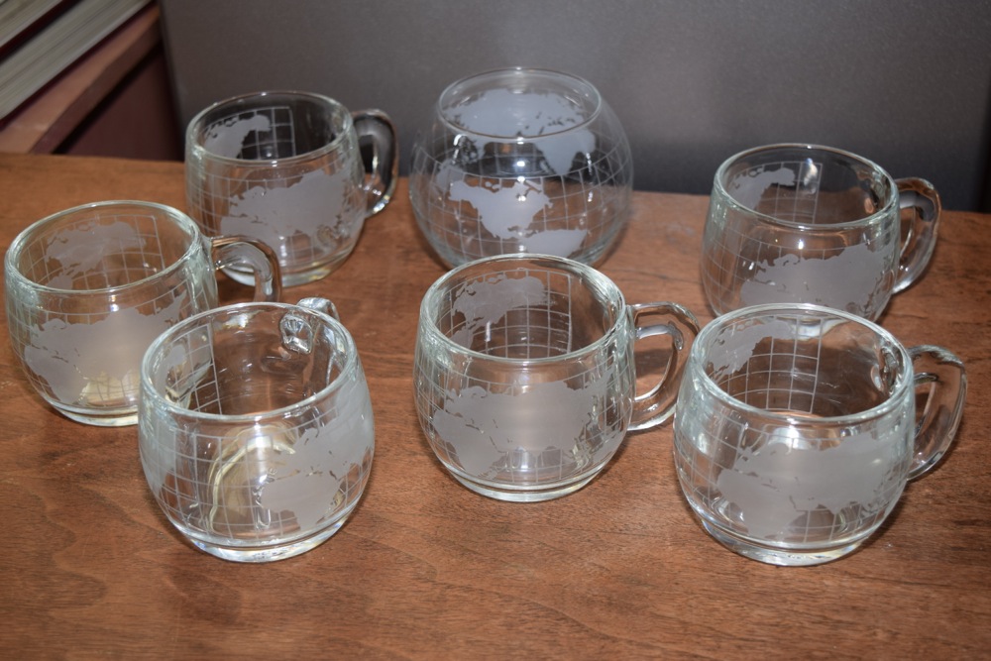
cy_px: 330
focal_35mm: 52
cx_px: 496
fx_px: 1445
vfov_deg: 25.8
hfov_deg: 37.8
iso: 320
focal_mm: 35
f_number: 5.6
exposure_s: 1/125
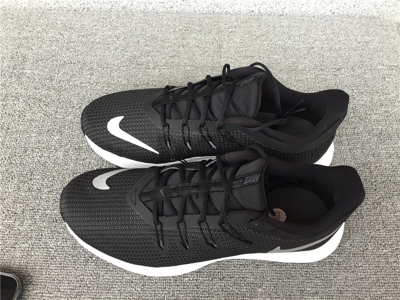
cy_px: 150
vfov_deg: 45.4
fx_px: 358
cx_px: 200
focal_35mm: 31
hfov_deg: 58.4
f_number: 2.4
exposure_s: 1/50
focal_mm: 3.3
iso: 32
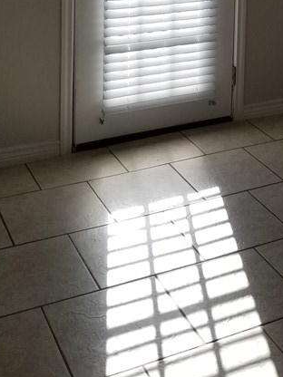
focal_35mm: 64
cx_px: 237
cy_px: -49
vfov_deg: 27.4
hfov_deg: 22.5
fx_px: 698
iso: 50
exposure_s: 1/566
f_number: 1.7
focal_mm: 4.25
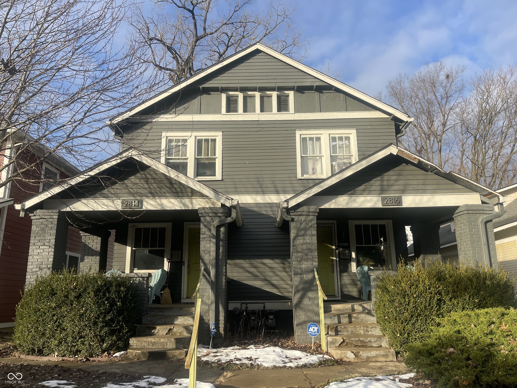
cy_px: 194
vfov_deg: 54.9
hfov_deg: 69.4
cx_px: 258
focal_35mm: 25
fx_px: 373
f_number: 1.6
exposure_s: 1/2433
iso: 32
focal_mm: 5.1
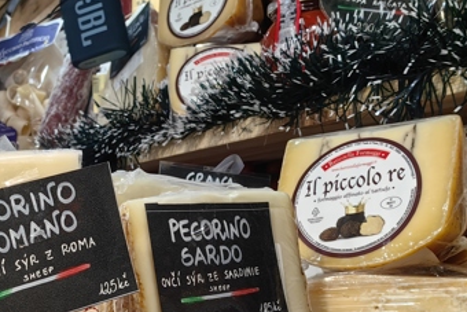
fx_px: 740
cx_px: 37
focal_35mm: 57
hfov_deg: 33.0
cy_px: 270
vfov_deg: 23.3
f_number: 4
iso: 50
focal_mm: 5.75
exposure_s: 1/100
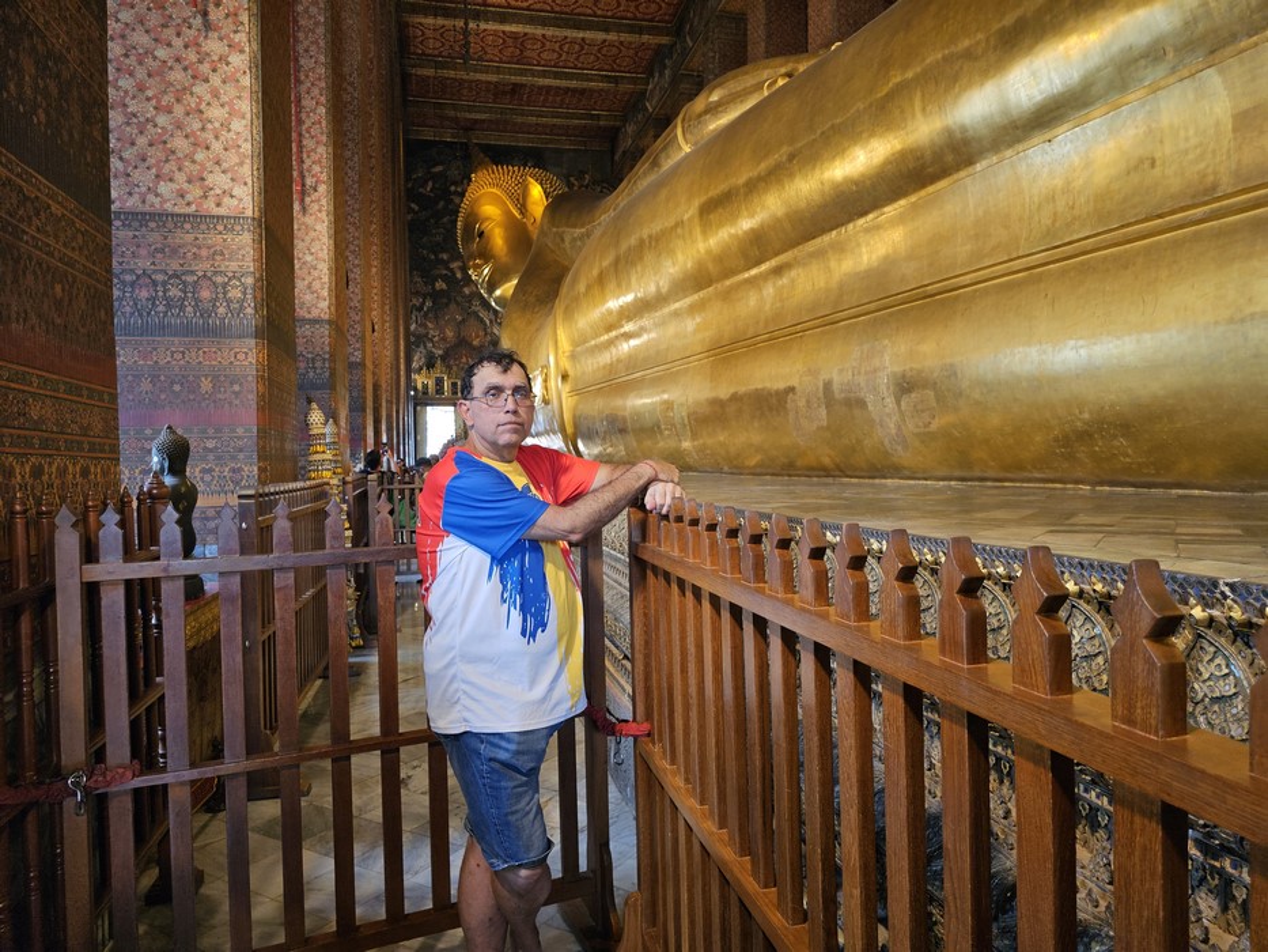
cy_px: 476
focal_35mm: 23
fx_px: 843
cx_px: 634
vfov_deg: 58.9
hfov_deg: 73.9
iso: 80
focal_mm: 6.3
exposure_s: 1/100
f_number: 1.7
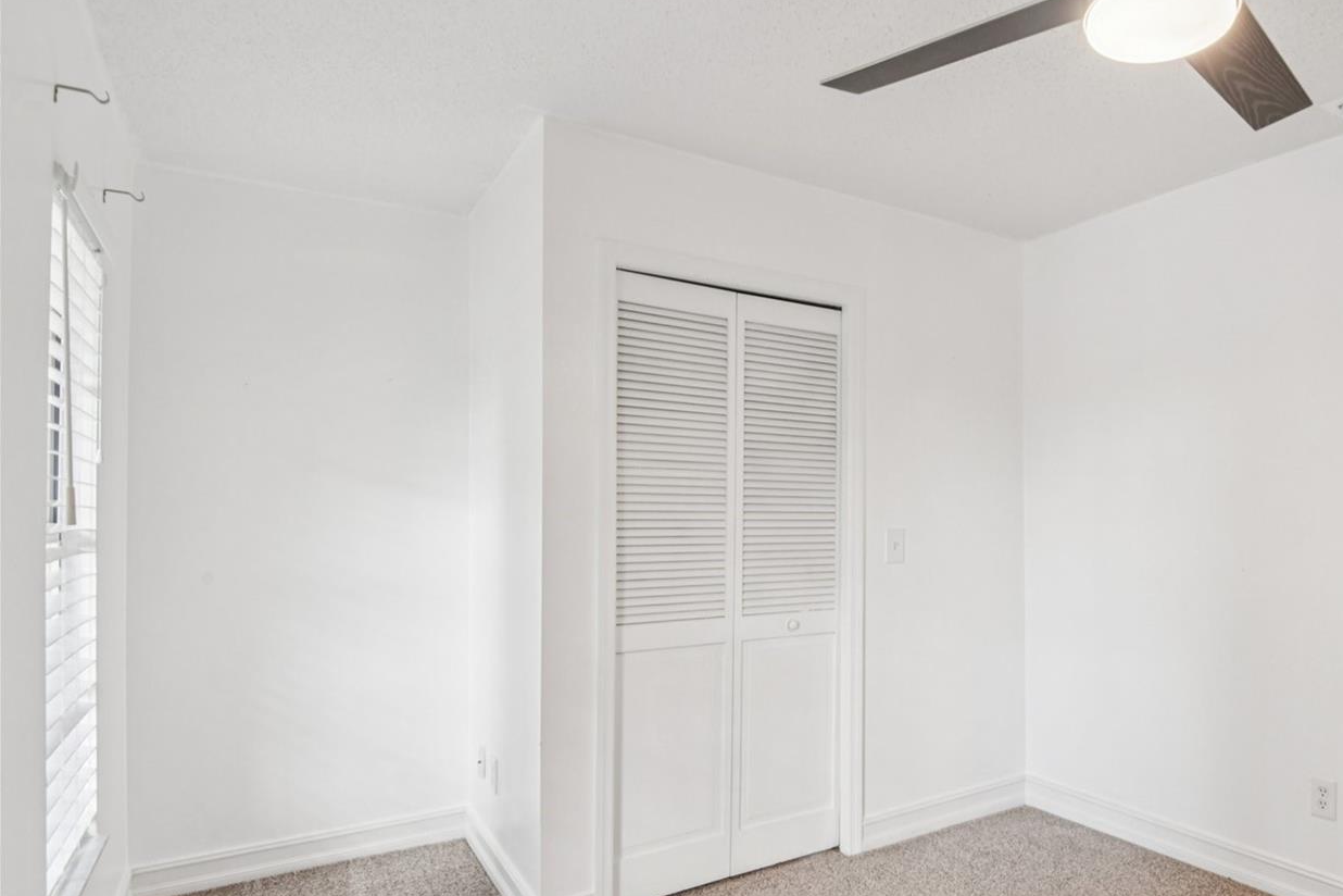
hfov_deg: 76.7
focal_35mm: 22
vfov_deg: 56.9
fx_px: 821
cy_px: 530
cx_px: 868
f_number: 8
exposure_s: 1/20
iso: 400
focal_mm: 17
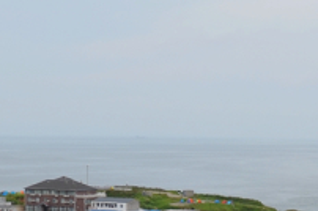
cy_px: 334
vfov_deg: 9.6
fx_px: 1208
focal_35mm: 137
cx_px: 268
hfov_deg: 14.9
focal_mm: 18
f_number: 8
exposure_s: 1/250
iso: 100
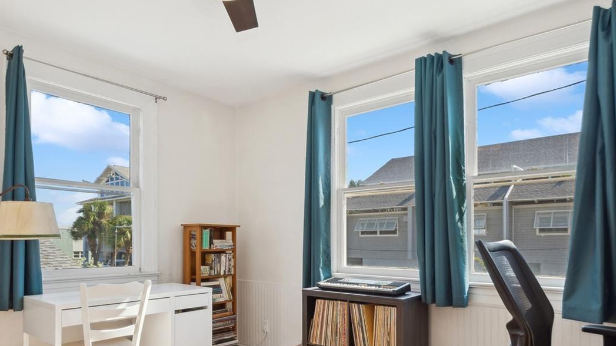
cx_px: 285
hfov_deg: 76.2
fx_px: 392
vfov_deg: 46.9
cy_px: 230
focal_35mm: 24
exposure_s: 1/125
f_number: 8
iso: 200
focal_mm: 10
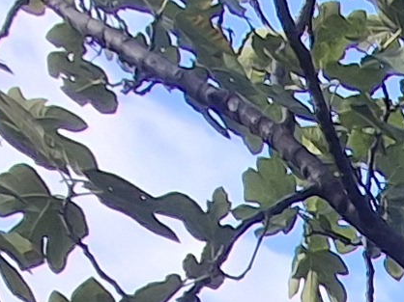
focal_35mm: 125
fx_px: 1458
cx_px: 856
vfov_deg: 9.1
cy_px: 954
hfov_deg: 13.2
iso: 40
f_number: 2.2
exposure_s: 1/574
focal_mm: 1.64
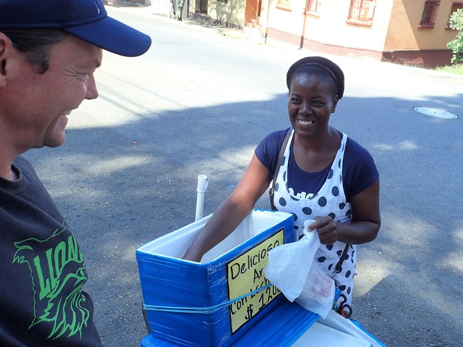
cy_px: 174
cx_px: 232
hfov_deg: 69.4
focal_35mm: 25
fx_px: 334
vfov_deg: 54.9
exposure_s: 1/250
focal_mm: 4.5
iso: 100
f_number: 2.8
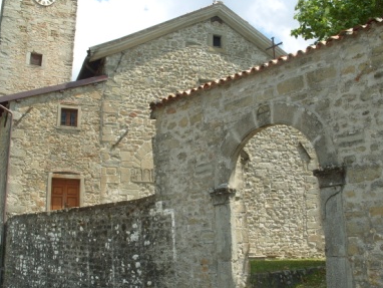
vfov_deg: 35.2
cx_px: 176
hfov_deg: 45.7
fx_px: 454
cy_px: 154
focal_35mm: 41
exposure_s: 1/350
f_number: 5.7
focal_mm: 7.8
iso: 80
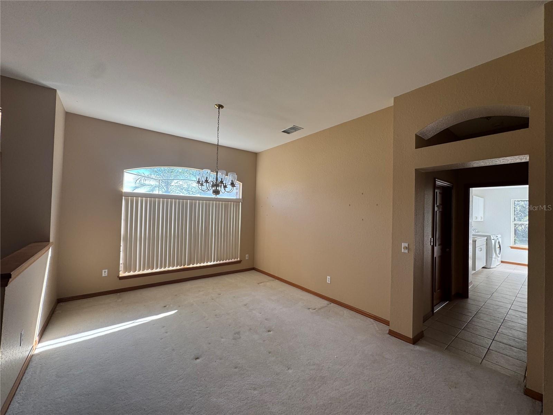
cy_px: 208
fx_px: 224
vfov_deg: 85.7
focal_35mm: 14
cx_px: 276
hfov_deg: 102.1
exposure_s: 1/104
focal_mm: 2.22
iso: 40
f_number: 2.2
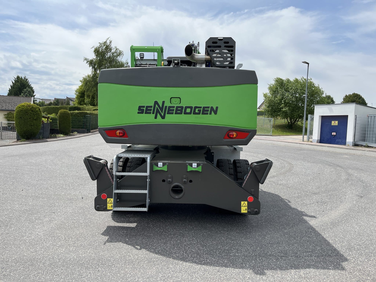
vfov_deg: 53.1
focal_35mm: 26
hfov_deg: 67.3
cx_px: 188
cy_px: 141
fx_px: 282
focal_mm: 5.1
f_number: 1.6
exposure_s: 1/3623
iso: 50
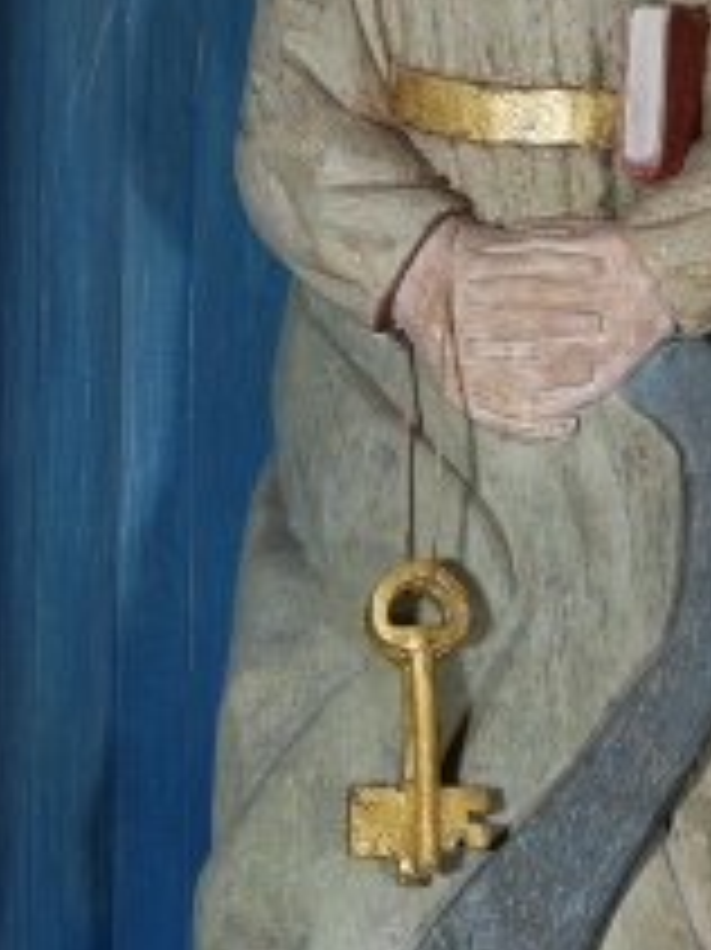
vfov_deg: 5.4
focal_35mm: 367
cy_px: 239
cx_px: 513
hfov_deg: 4.0
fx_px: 10065
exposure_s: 1/80
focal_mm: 105
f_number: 16
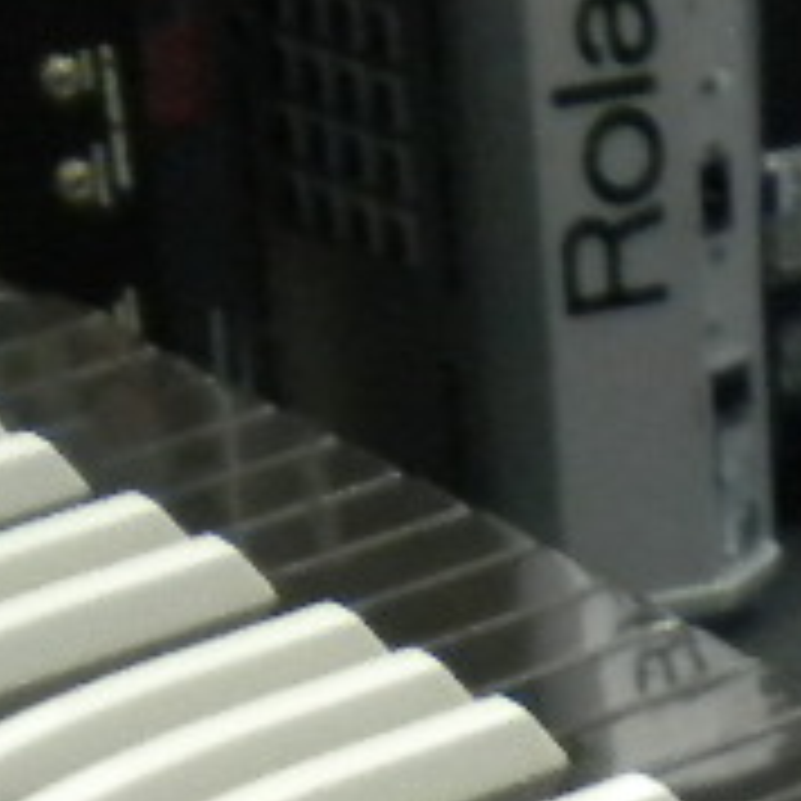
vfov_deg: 9.1
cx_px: 904
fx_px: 4660
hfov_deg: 9.7
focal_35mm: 178
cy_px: 1683
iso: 400
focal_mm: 6.3
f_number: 3.1
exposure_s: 1/19.2
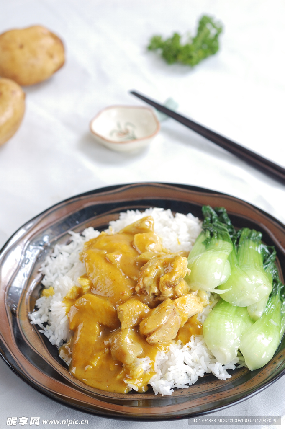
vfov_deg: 27.0
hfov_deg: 18.2
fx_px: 892
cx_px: 142
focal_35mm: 75
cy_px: 214
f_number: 4
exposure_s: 1/2000
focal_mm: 50
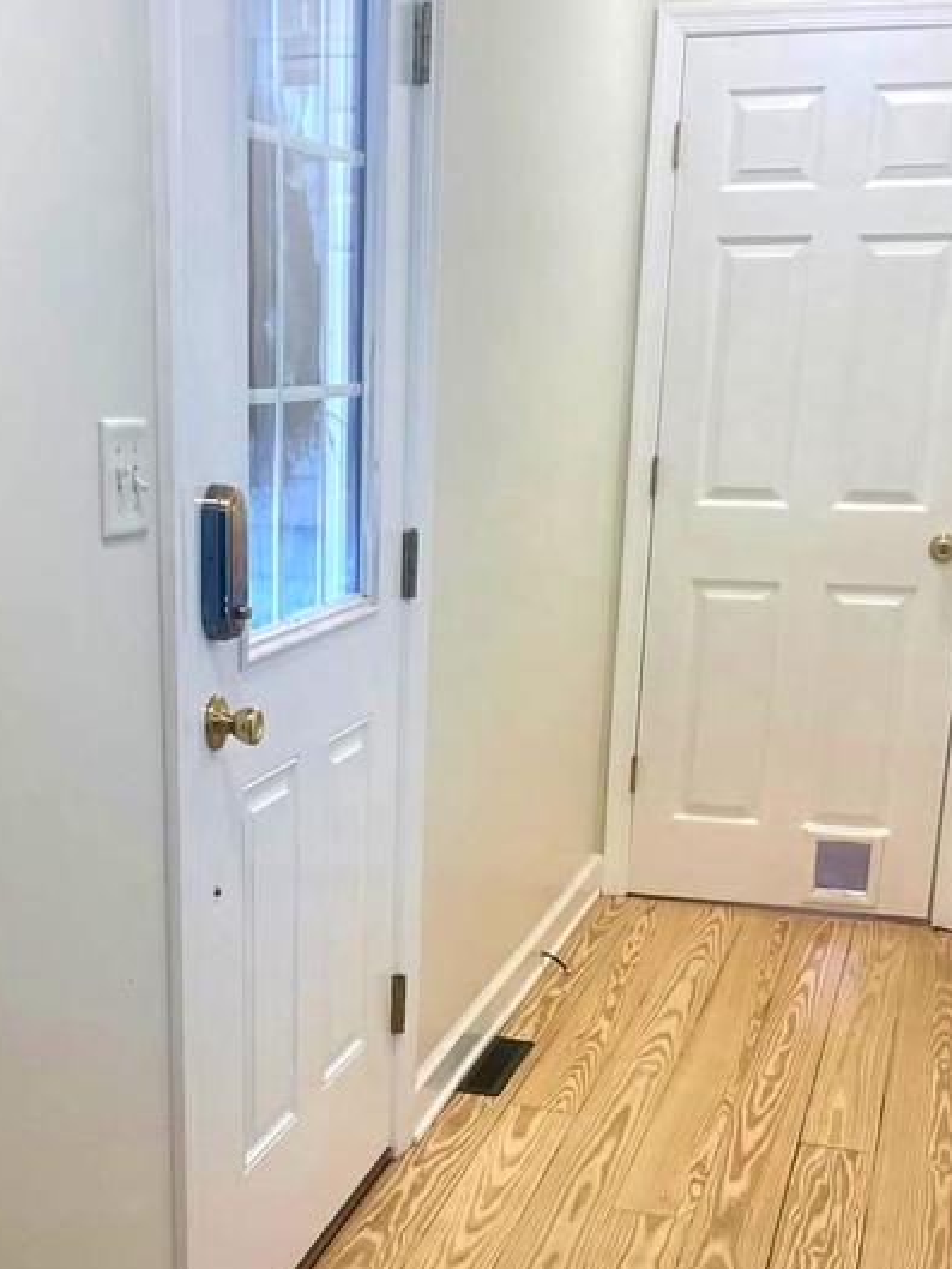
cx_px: 302
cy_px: 1008
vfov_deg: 36.3
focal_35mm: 51
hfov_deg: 28.4
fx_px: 1869
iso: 125
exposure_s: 1/120
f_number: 1.6
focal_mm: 5.1
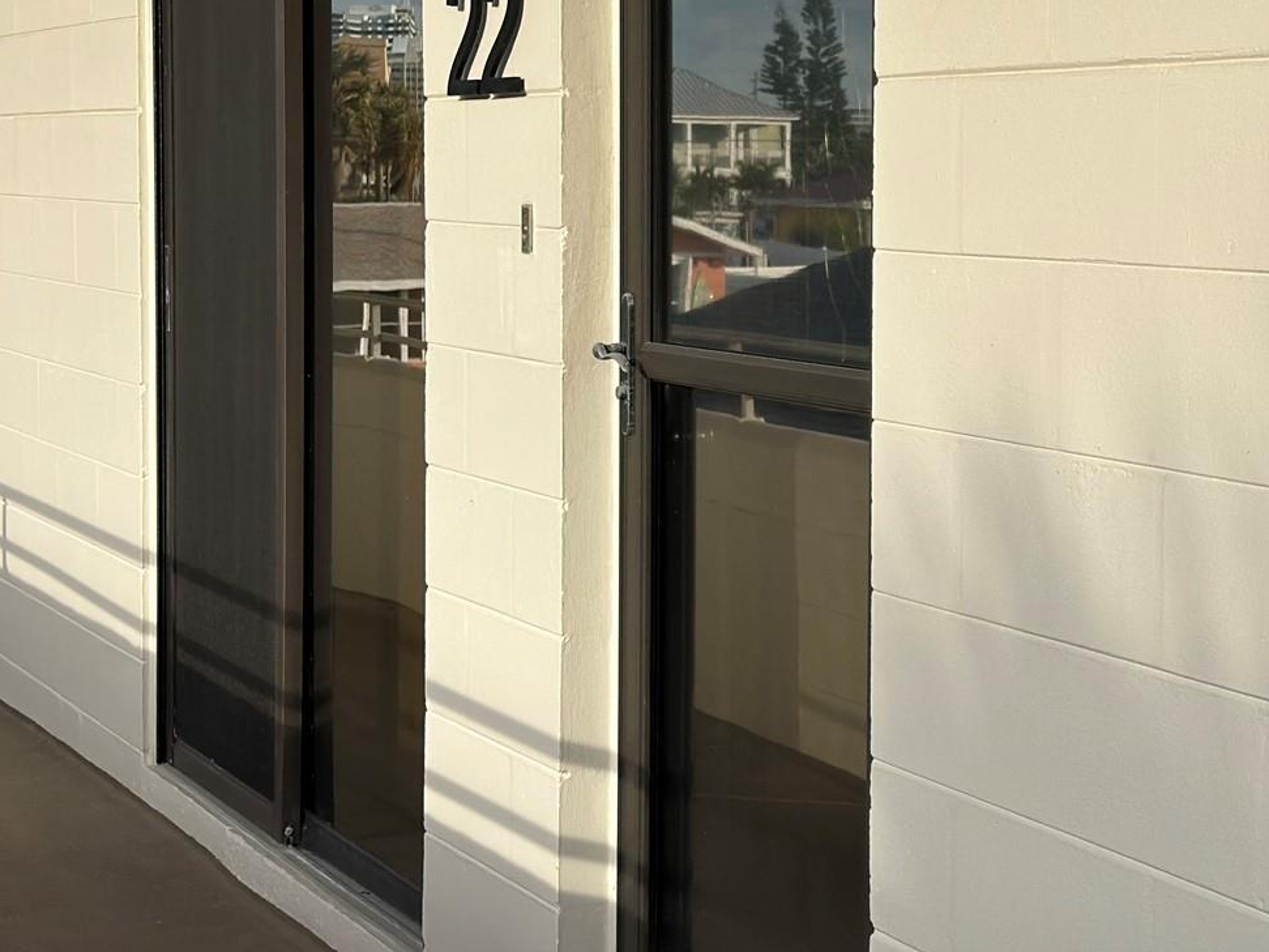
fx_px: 2896
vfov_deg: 18.6
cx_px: 999
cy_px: 338
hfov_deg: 24.4
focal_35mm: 79
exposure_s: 1/3876
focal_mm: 6.86
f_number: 1.78
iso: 100
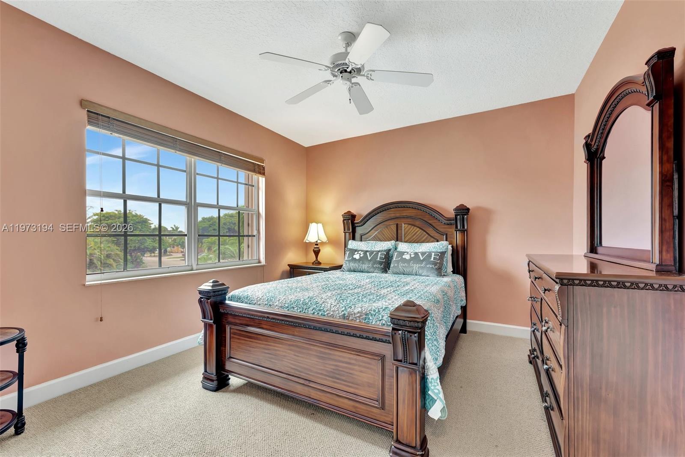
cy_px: 228
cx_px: 342
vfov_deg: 81.2
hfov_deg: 104.3
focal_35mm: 14
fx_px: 266
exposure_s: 1/2
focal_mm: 14
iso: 500
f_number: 8
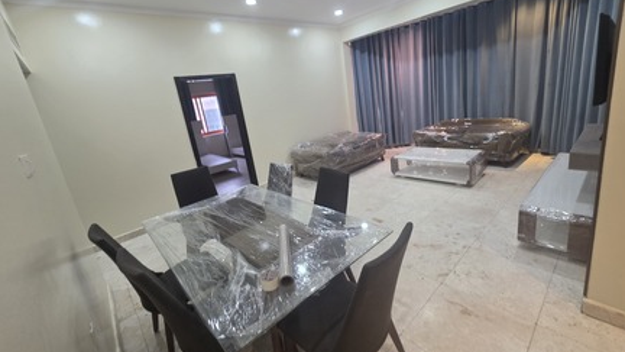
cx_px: 328
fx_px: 249
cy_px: 159
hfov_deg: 102.9
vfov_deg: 70.4
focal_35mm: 15
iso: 200
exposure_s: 1/50
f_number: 1.9
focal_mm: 2.2
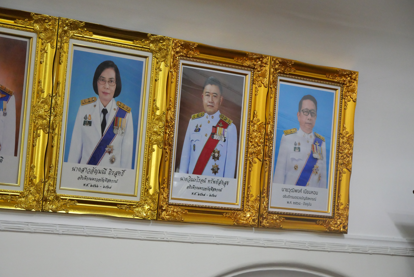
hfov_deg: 16.5
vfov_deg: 11.1
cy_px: 138
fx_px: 1427
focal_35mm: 124
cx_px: 207
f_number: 5.6
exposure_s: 1/100
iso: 3200
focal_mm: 60
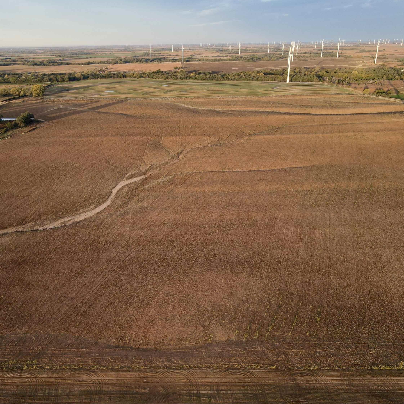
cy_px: 205
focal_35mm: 29
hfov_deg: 55.4
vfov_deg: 55.6
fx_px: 383
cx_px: 170
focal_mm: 4.5
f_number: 2.8
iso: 100
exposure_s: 1/100
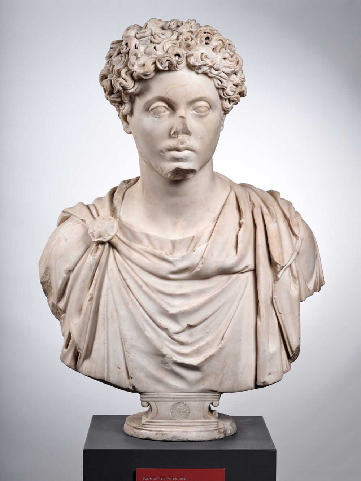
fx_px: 876
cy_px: 240
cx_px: 180
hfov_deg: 23.3
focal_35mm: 63
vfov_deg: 30.7
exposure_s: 1/125
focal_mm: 80
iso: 200
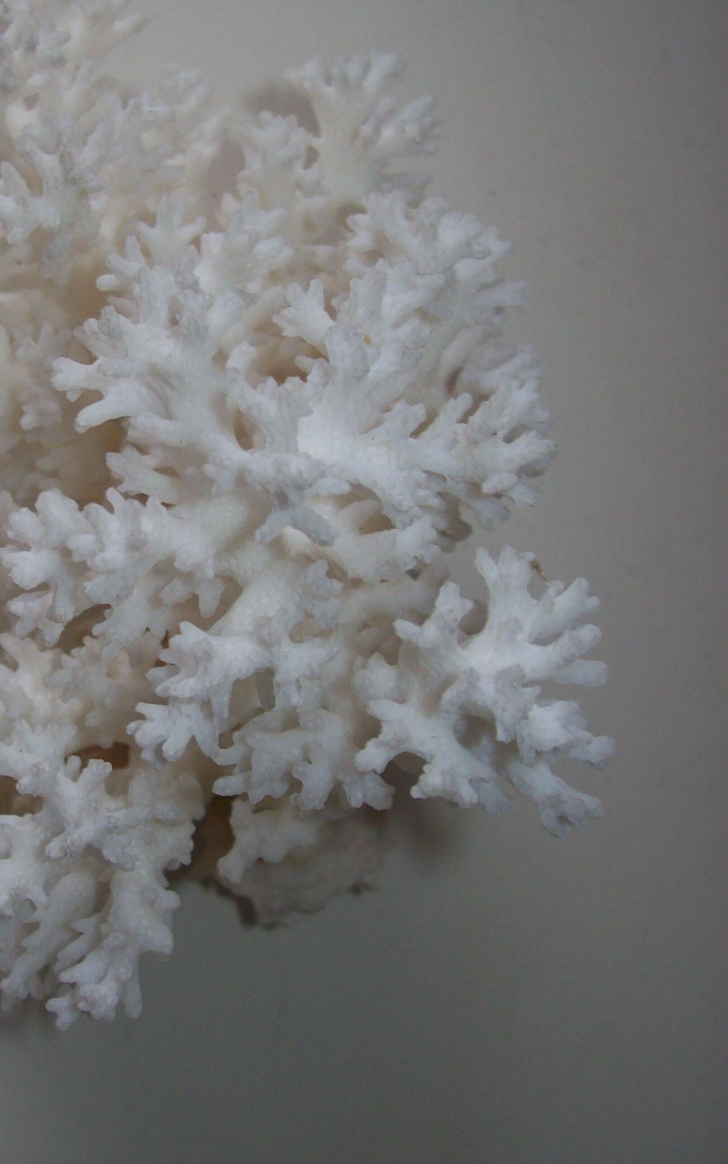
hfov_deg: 24.5
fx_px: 1650
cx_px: 141
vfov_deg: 38.8
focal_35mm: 52
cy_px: 523
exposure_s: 1/64
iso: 80
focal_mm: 6
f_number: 2.7
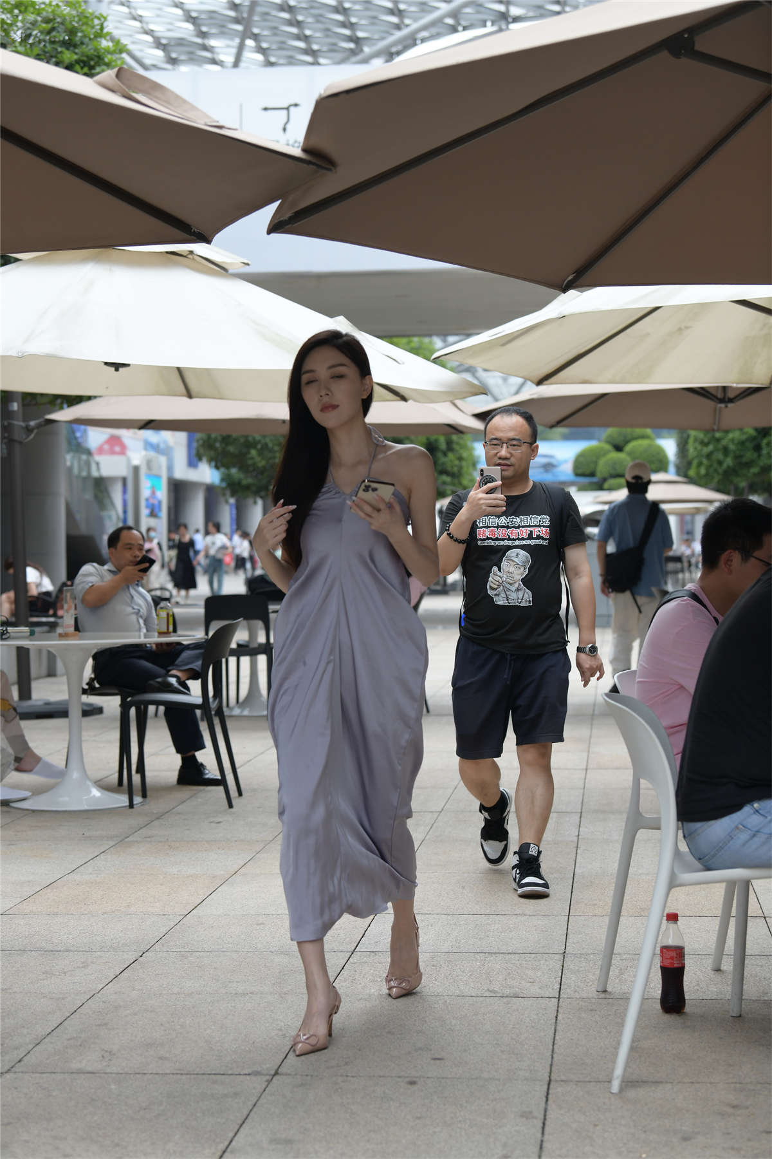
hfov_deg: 19.5
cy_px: 580
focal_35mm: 70
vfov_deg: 28.8
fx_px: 2251
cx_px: 386
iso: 400
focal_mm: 70
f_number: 4.5
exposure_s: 1/640
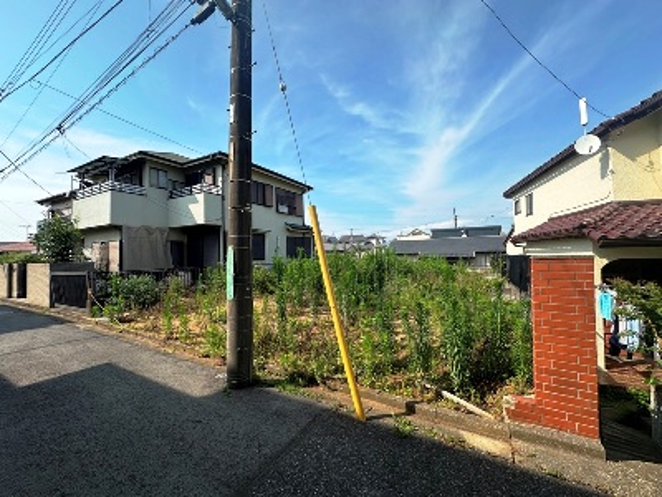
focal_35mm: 14
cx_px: 331
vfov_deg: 85.7
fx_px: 268
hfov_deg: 102.1
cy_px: 248
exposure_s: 1/1490
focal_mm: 2.22
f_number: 2.2
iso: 40
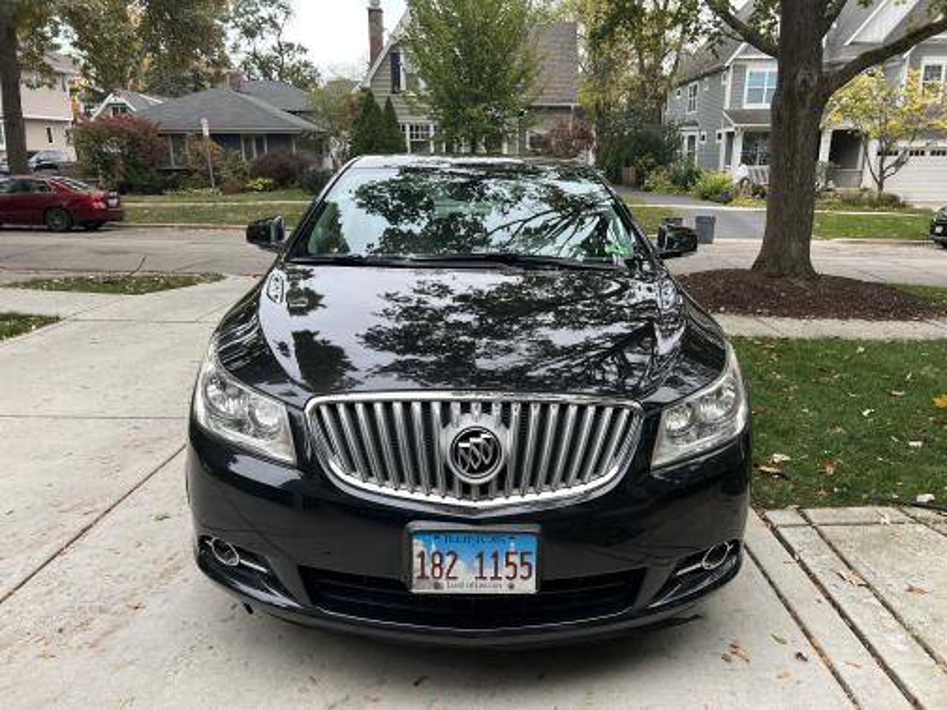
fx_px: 711
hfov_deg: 67.3
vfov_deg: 53.1
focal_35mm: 26
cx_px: 474
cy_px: 355
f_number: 1.5
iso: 64
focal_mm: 5.7
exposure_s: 1/121
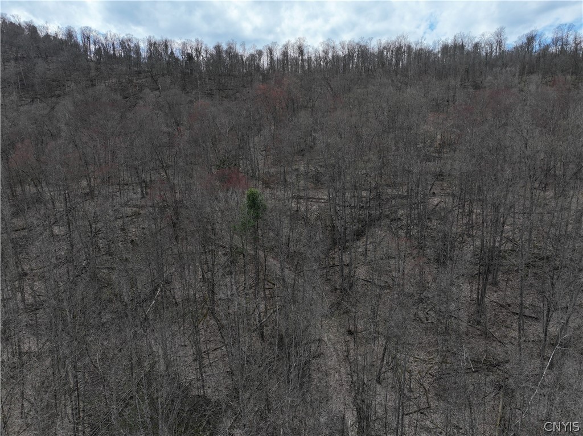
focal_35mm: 24
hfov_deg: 71.6
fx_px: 404
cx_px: 292
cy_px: 218
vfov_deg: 56.8
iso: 350
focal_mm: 12.29
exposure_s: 1/400
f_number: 2.8
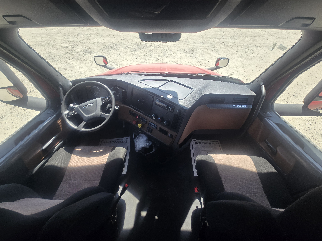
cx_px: 161
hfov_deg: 106.2
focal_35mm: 13
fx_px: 121
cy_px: 120
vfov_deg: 89.9
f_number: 2.2
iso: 50
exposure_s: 1/416
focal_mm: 2.2
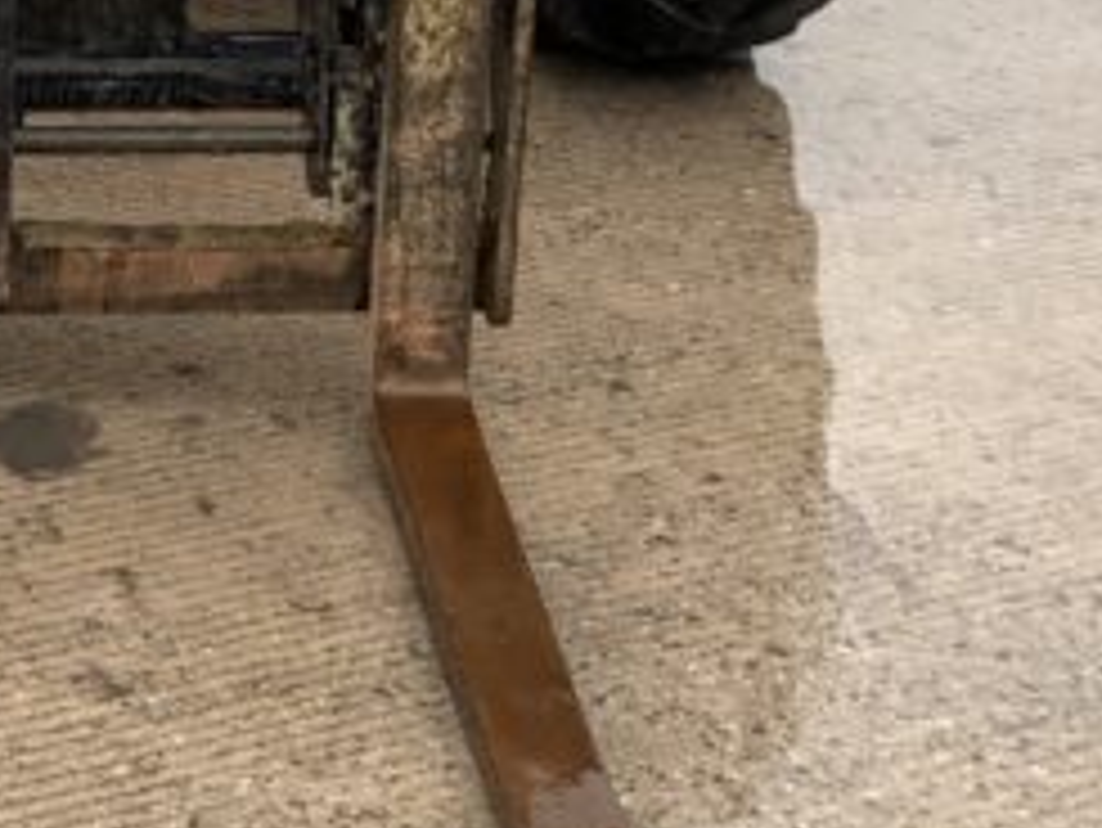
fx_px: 3854
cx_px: 175
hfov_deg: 16.1
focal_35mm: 121
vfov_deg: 12.0
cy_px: -148
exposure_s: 1/202
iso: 16
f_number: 1.8
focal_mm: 3
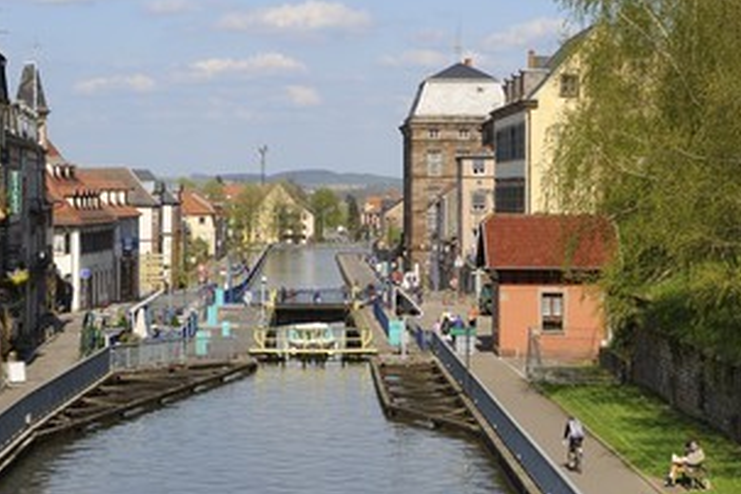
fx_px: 1996
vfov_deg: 14.1
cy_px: 213
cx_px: 448
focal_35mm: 97
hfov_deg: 21.0
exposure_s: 1/200
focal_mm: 70
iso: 200
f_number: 11
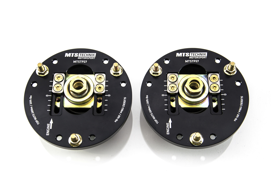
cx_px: 136
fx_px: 473
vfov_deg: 21.5
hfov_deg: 32.0
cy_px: 90
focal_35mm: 63
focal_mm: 42
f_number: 5.6
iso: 140
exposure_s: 1/60
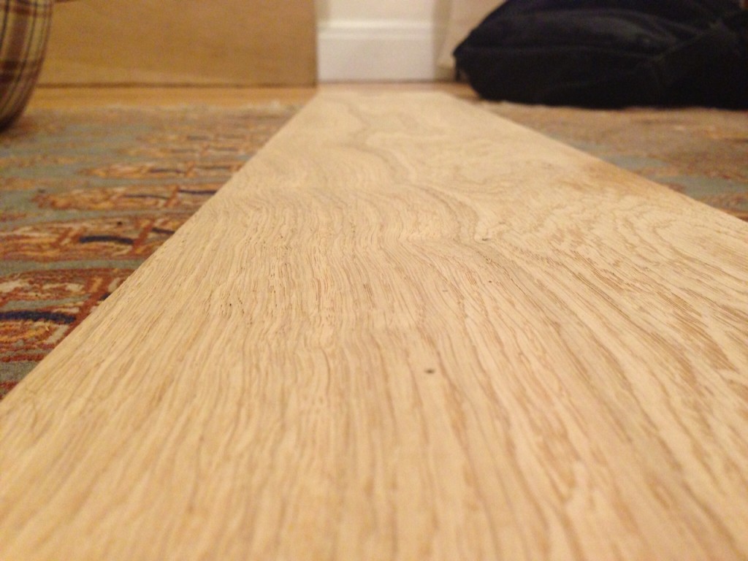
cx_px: 374
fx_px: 713
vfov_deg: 42.9
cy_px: 280
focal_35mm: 33
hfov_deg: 55.4
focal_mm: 4.13
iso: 320
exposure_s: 1/20
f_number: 2.4
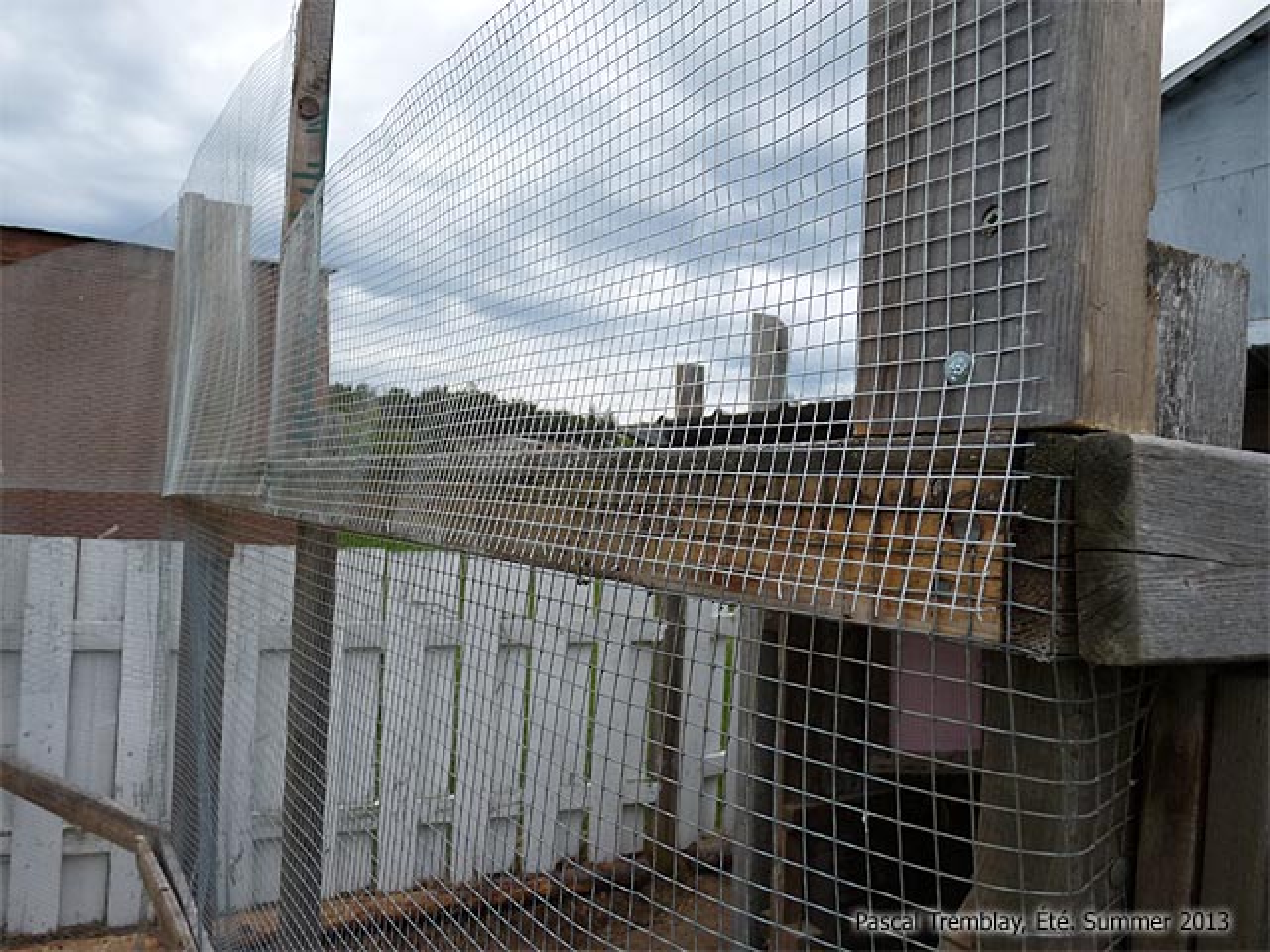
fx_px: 991
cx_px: 635
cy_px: 476
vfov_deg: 51.4
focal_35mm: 27
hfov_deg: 65.3
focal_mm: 4.8
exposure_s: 1/80
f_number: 2.8
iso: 100
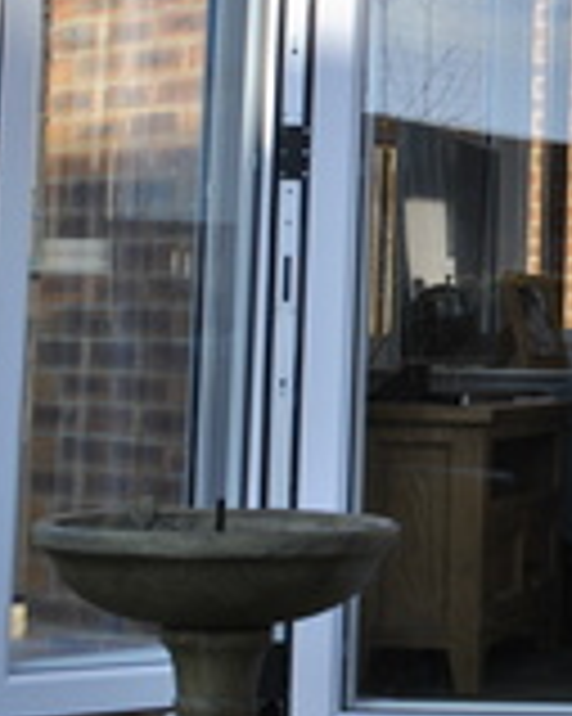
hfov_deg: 13.0
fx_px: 2400
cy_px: 164
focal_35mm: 113
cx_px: 824
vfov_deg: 16.9
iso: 100
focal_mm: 29
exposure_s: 1/200
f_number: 7.1
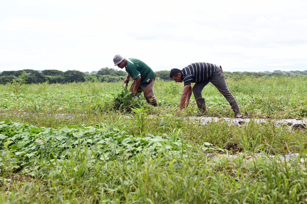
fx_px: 477
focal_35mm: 56
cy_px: 102
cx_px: 154
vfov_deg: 24.2
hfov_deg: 35.6
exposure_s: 1/1250
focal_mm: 56
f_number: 4.5
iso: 400
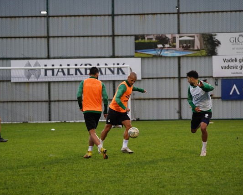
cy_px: 94
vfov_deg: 7.3
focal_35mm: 213
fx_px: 1533
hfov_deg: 9.1
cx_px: 116
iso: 4000
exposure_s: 1/400
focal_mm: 181
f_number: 5.6
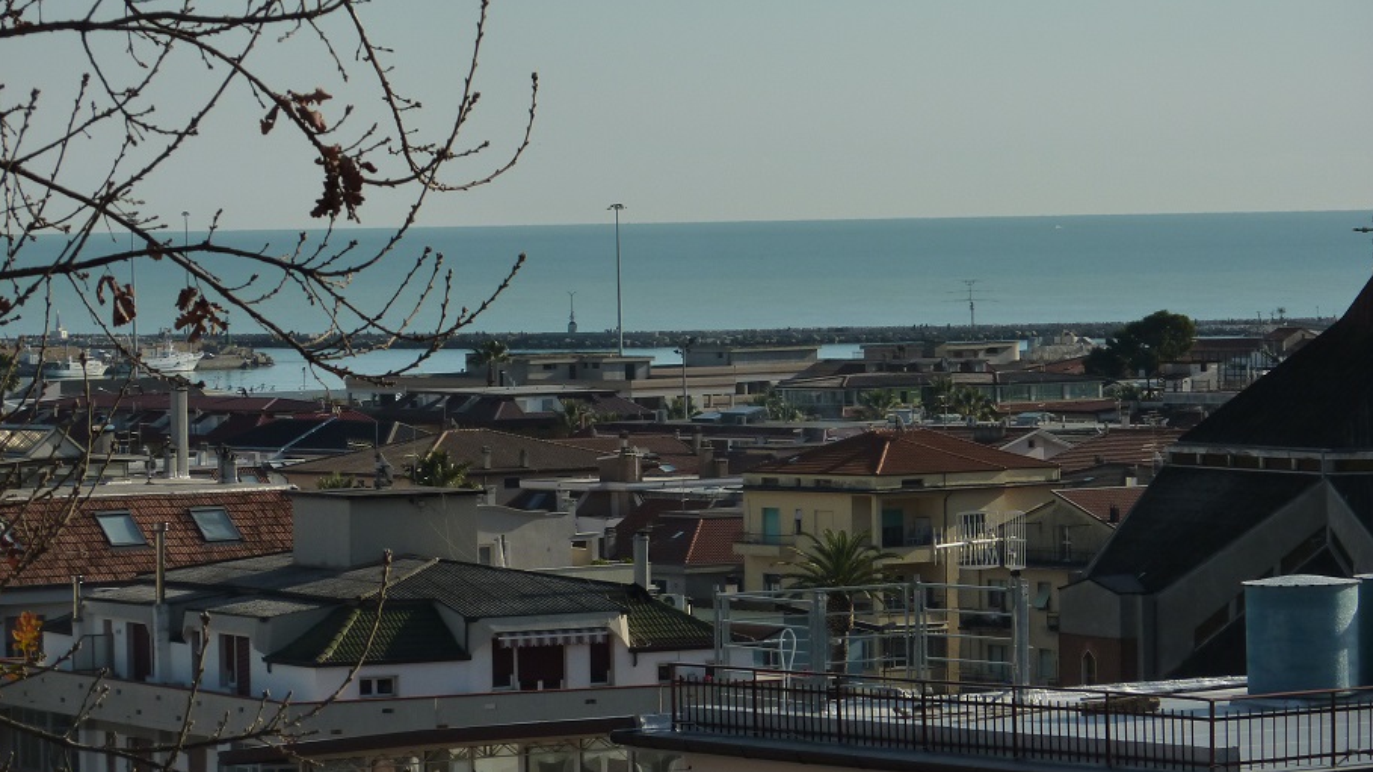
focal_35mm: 199
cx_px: 687
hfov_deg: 10.8
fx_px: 7244
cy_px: 269
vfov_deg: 6.1
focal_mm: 29.9
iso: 125
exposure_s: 1/800
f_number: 5.6
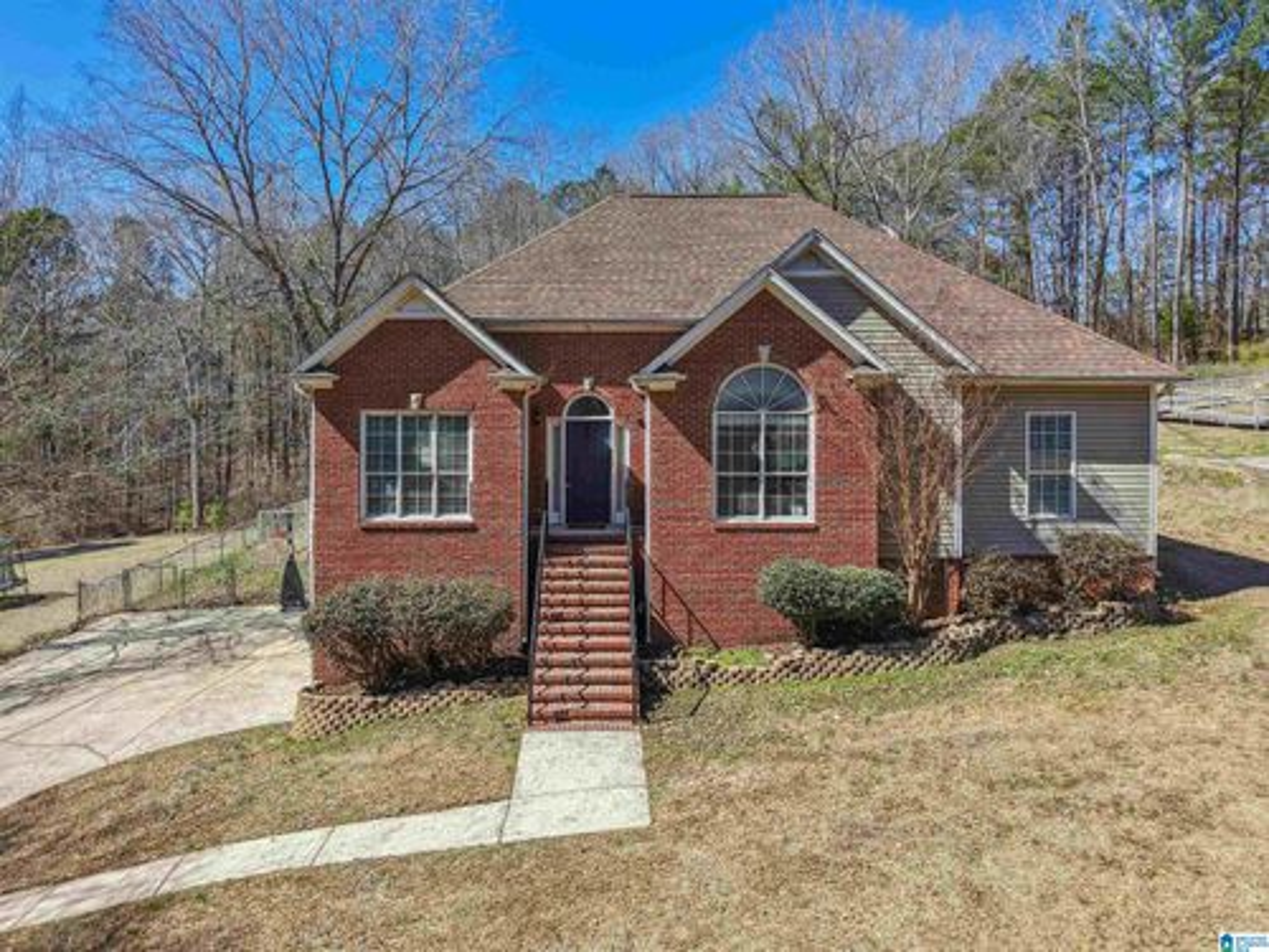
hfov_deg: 71.6
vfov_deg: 56.8
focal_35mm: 24
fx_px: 880
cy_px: 476
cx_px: 634
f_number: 1.8
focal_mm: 8.7
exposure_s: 1/2000
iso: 120
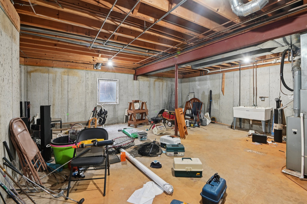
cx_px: 154
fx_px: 136
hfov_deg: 96.8
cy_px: 102
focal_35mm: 16
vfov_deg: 73.7
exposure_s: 1.3
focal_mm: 16
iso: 400
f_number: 13
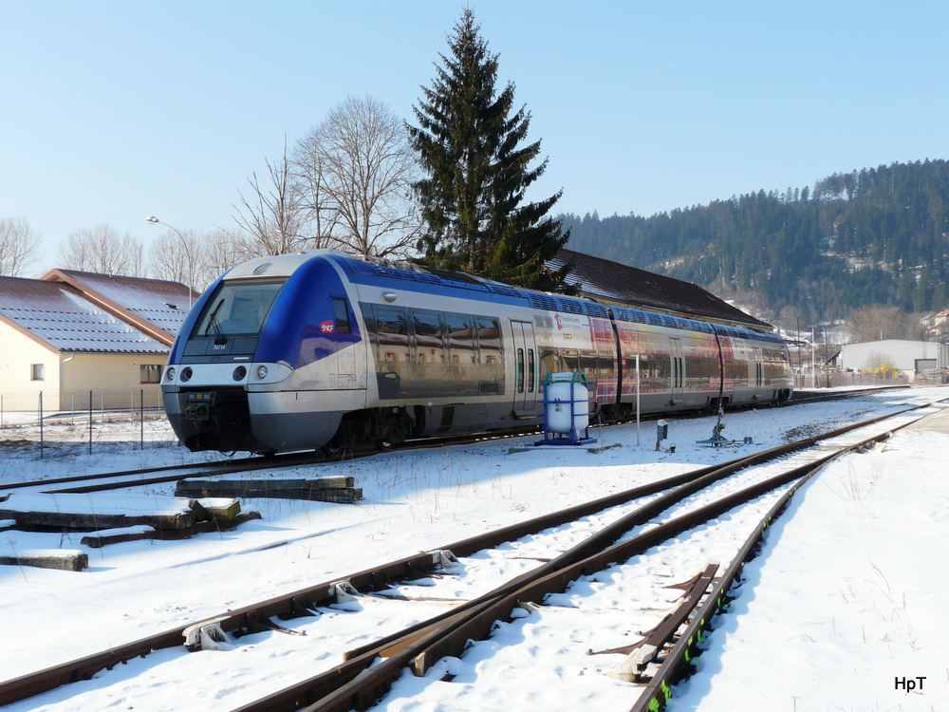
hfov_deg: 41.2
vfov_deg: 31.5
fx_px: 1261
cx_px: 474
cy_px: 356
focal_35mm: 46
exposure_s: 1/500
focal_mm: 7.5
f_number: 5.6
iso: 100
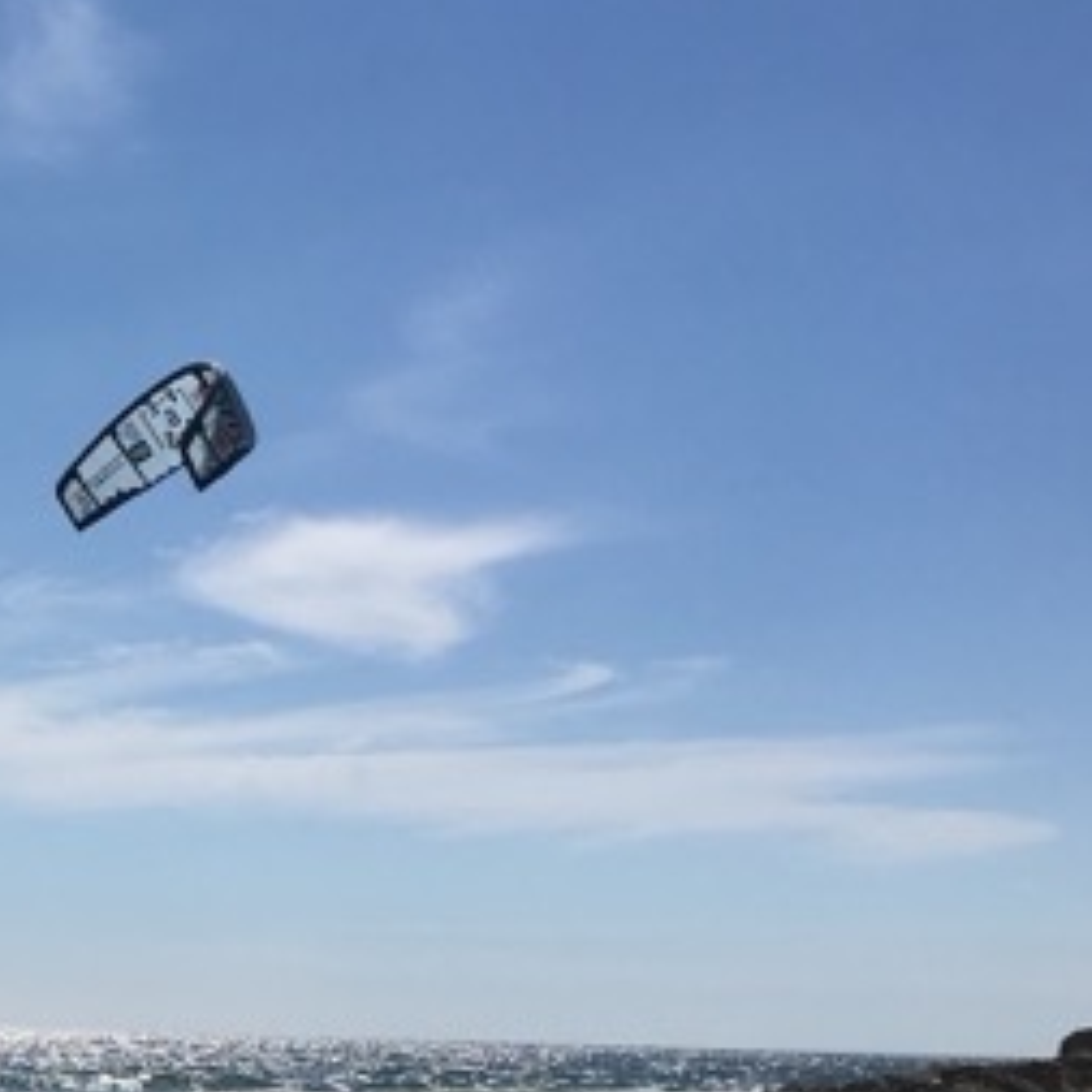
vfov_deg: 20.8
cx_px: -522
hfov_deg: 18.9
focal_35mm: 81
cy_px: 1066
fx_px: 2891
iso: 25
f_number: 2.2
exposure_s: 1/5917
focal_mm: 4.15
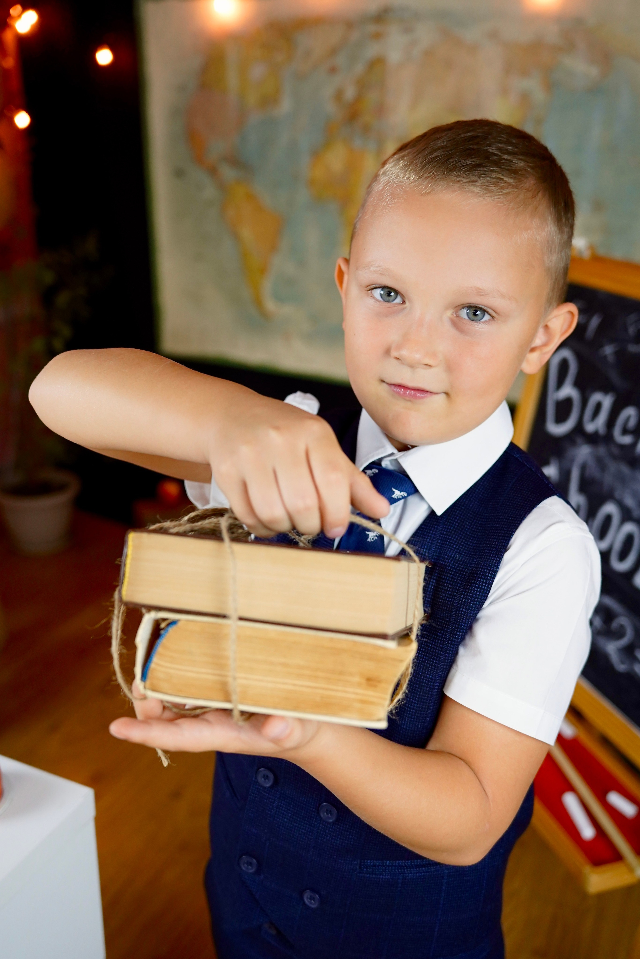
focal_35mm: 28
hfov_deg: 46.4
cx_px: 320
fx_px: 747
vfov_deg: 65.5
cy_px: 480
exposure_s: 1/250
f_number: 2.8
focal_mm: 28
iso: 1600
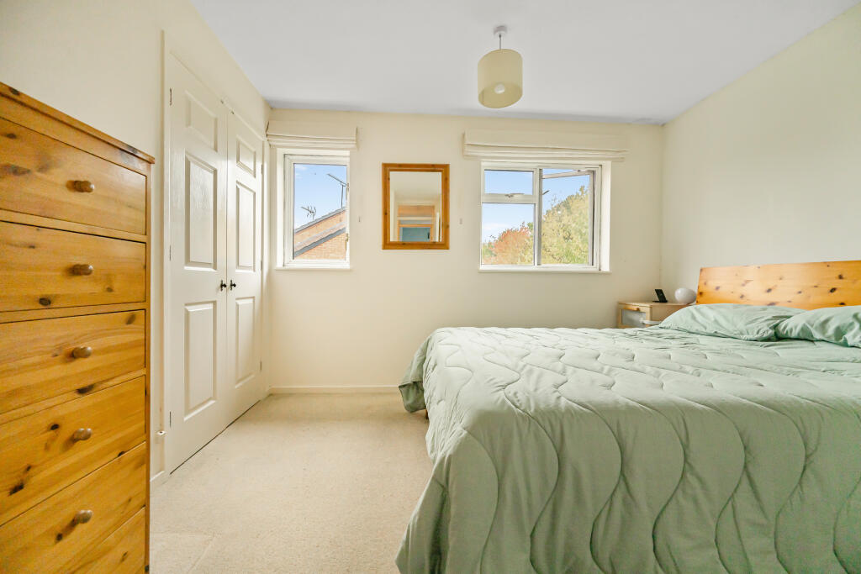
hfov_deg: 104.2
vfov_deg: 81.2
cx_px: 430
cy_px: 287
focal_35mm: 14
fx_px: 335
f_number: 7.1
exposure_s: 1/100
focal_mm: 14
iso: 400
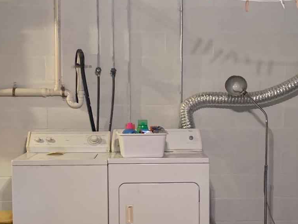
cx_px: 152
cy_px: 154
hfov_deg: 27.8
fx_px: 603
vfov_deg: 20.9
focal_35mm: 70
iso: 320
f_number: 1.8
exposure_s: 1/30
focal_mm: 4.25
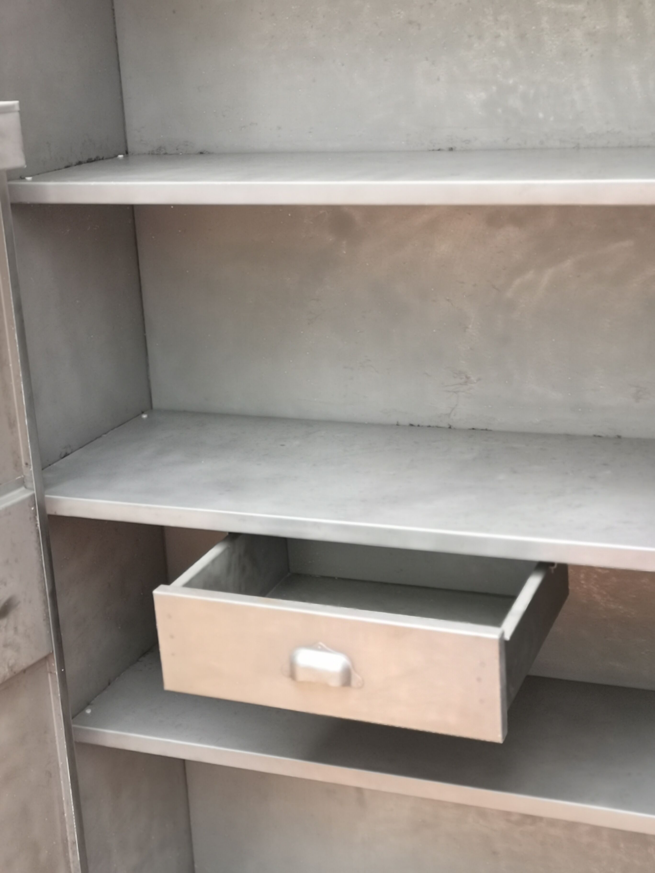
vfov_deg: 35.5
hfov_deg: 27.0
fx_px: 1362
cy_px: 436
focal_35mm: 54
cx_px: 328
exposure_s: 1/40
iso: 160
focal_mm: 5.58
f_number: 4
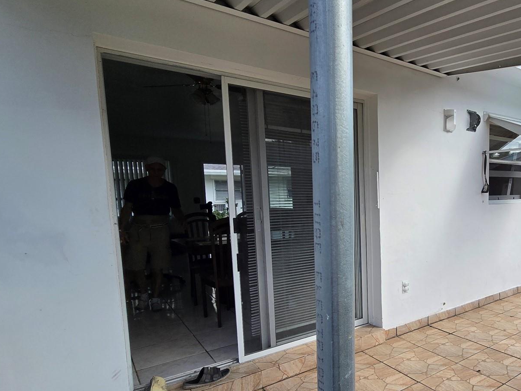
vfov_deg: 60.5
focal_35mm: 22
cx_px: 401
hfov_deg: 70.4
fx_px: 331
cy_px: 239
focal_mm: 2.2
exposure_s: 1/1593
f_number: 2.2
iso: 50
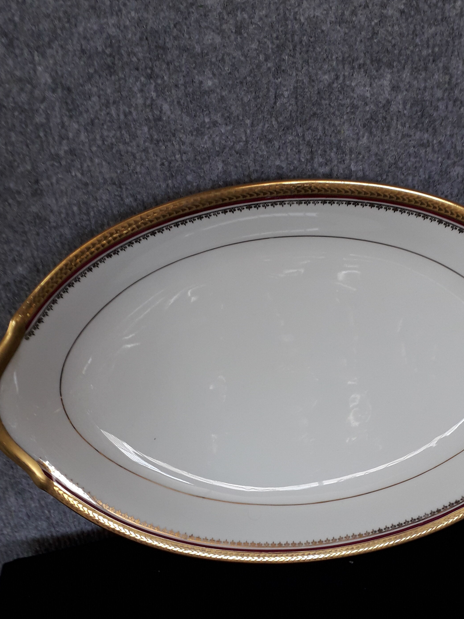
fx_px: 715
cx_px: 313
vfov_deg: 46.0
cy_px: 414
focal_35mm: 40
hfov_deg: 35.6
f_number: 1.9
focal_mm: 3.6
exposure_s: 1/50
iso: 64
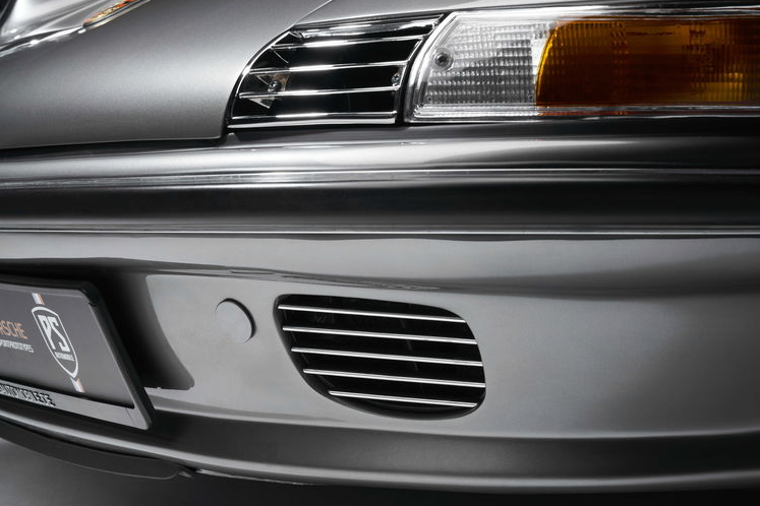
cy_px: 255
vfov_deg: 18.9
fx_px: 1520
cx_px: 390
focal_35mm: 72
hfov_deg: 28.1
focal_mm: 70
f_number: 14
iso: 200
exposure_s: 1/13
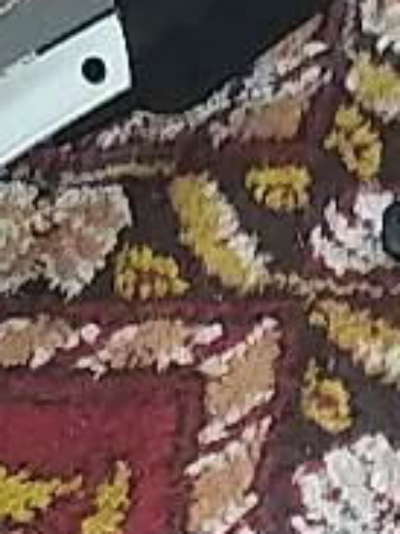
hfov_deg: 7.4
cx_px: 584
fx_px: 3039
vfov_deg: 9.0
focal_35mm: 197
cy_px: 1285
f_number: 1.7
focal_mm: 3.93
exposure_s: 1/33
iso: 200
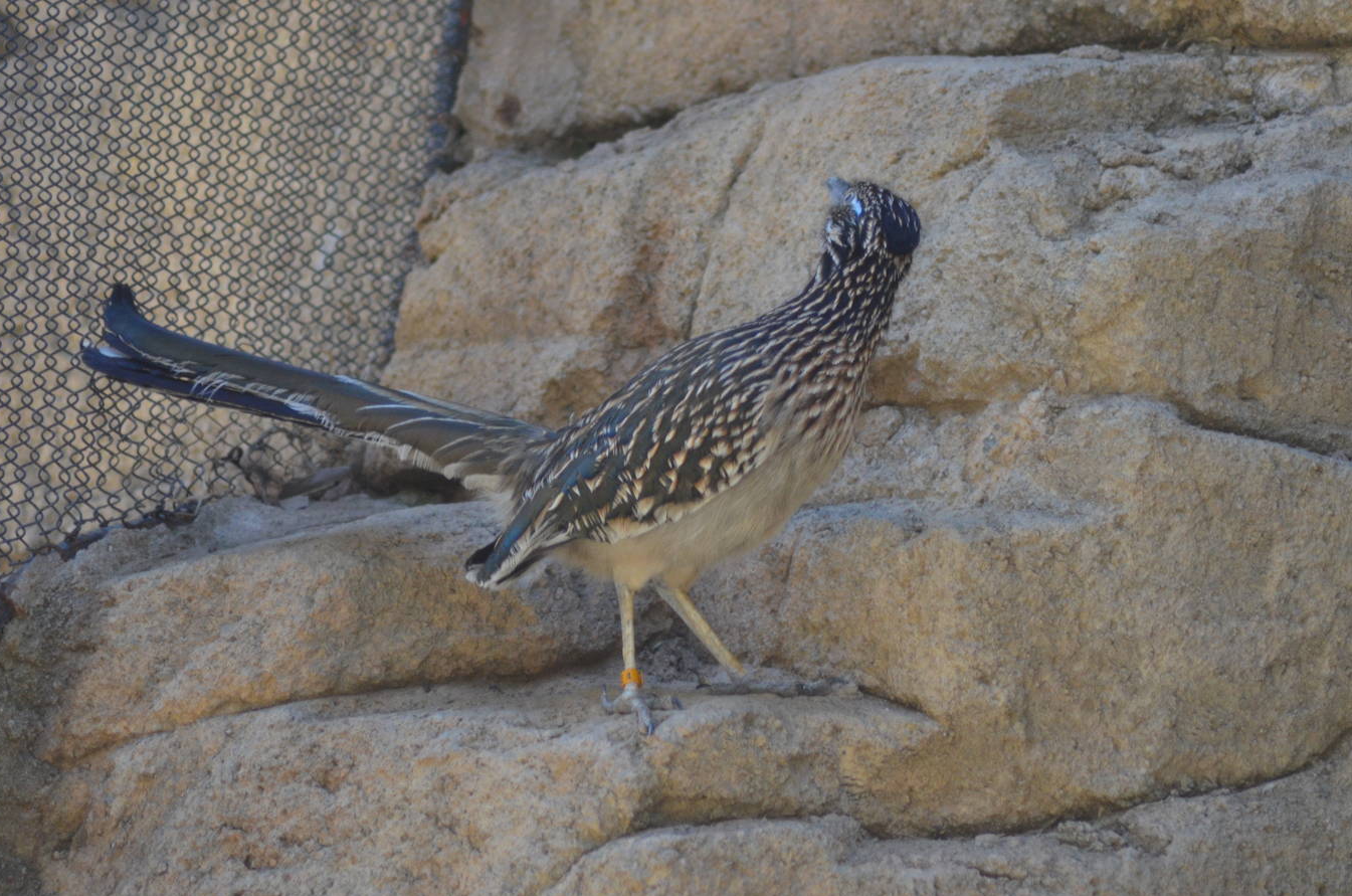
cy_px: 380
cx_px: 775
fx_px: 13380
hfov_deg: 5.8
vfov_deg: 3.8
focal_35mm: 357
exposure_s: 1/500
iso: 1100
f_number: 4.8
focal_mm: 200
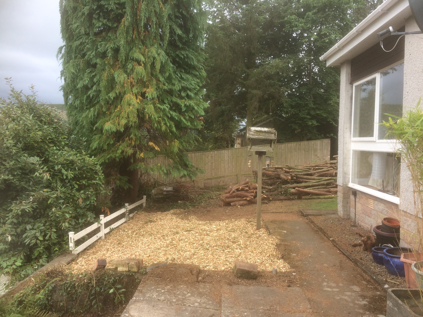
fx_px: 354
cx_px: 212
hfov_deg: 61.7
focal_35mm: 29
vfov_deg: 48.2
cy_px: 158
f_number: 2.2
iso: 32
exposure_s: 1/253
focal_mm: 4.15
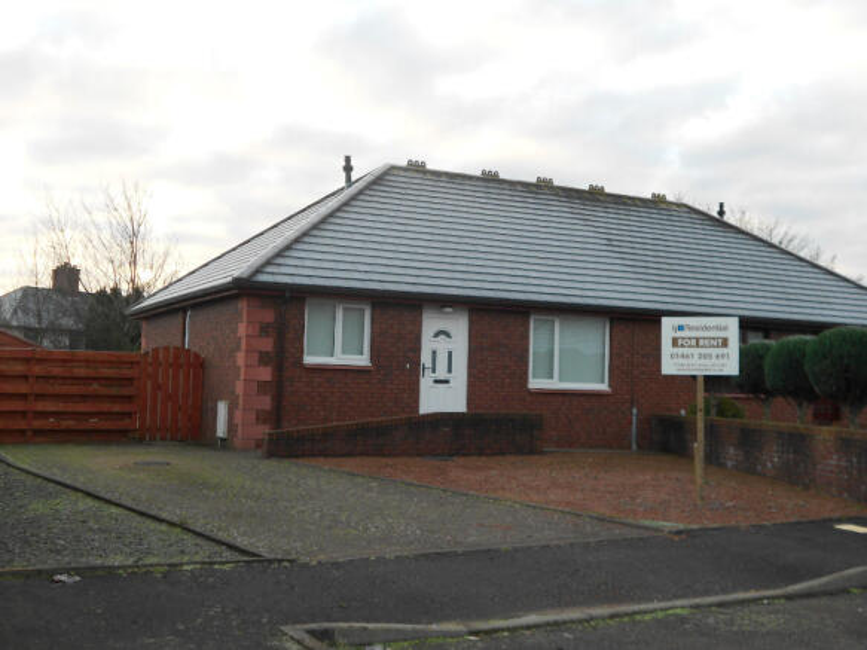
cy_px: 325
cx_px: 434
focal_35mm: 43
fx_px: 1077
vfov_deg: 33.6
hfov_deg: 43.9
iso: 80
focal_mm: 7.7
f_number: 4.2
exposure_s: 1/60
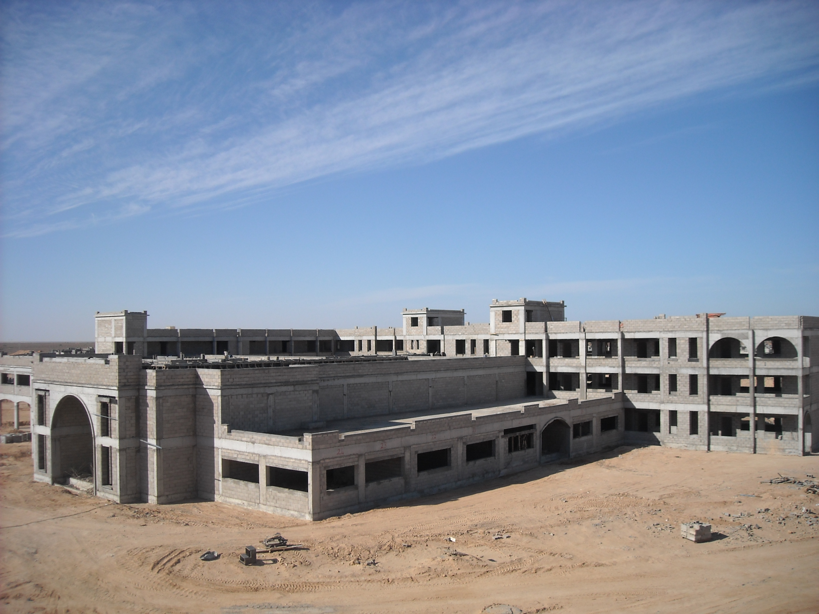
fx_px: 828
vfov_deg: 40.7
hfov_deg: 52.6
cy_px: 307
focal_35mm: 35
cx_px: 410
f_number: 5.6
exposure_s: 1/478
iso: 64
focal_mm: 5.7
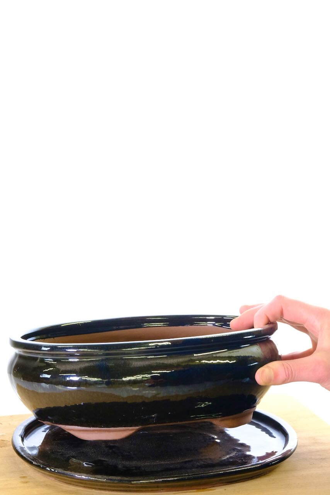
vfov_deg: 17.5
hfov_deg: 11.7
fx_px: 1608
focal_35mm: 117
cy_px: 248
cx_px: 165
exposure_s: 1/8
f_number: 13
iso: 2500
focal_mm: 77.9
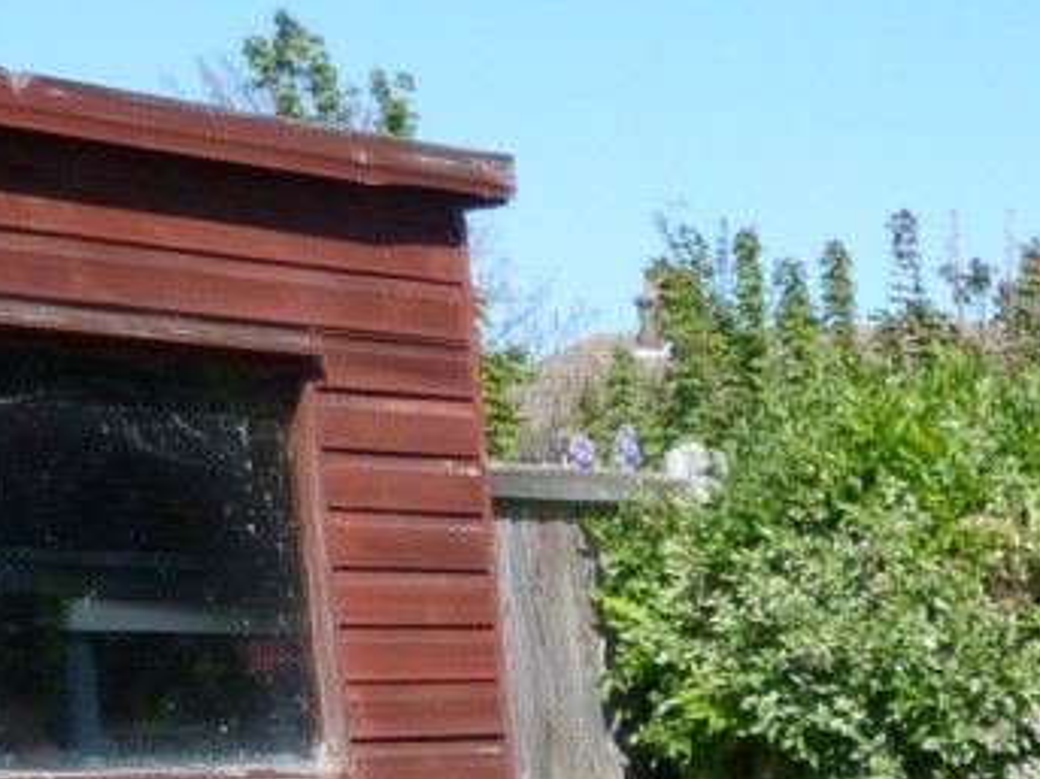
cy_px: 1458
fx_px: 3154
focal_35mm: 105
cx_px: 2119
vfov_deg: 12.7
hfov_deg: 15.0
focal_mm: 4.5
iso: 80
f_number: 2.8
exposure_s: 1/640
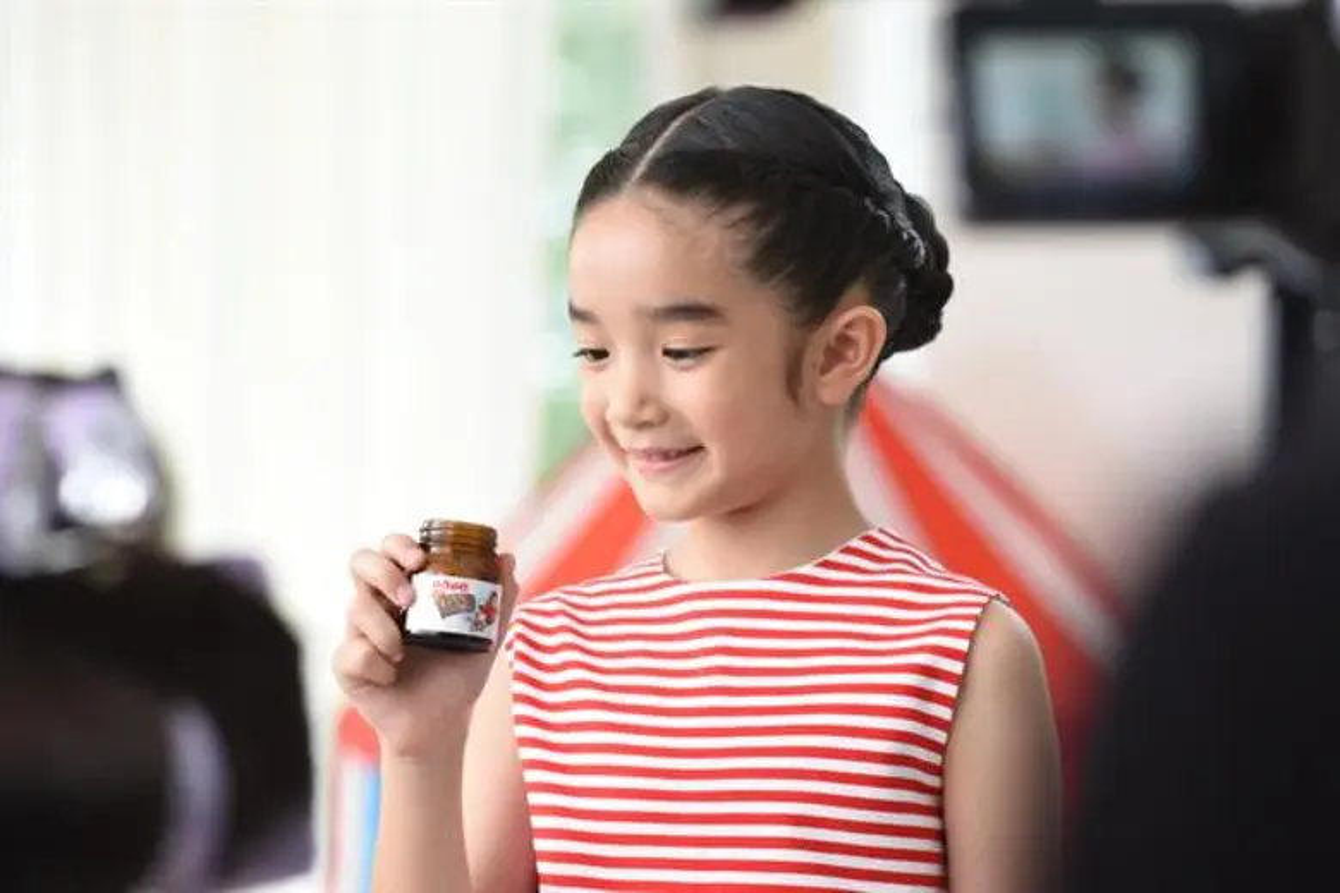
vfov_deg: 10.2
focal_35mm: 135
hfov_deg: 15.2
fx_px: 5025
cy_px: 446
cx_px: 670
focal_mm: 135
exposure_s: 1/320
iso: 1250
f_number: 4.5
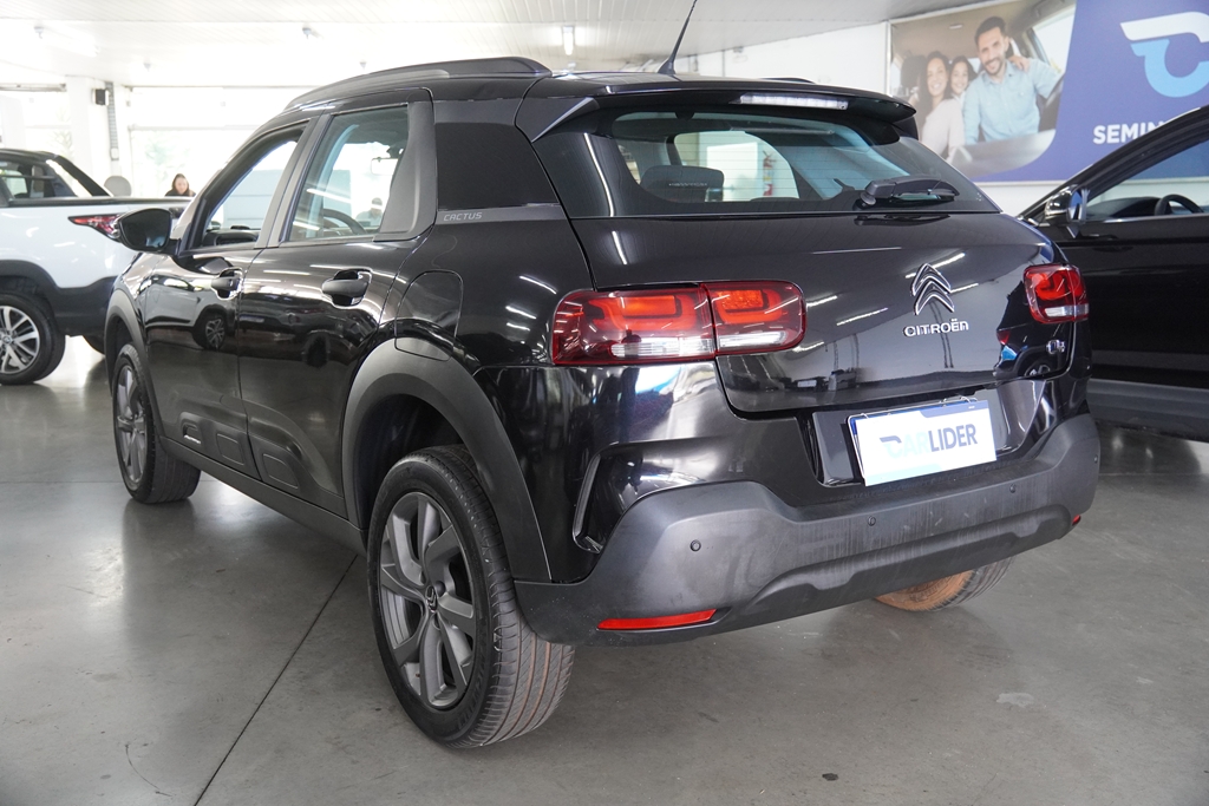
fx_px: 1209
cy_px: 403
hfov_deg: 53.1
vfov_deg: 36.9
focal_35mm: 36
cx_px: 604
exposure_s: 1/160
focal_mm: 24
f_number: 2.8
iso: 1600
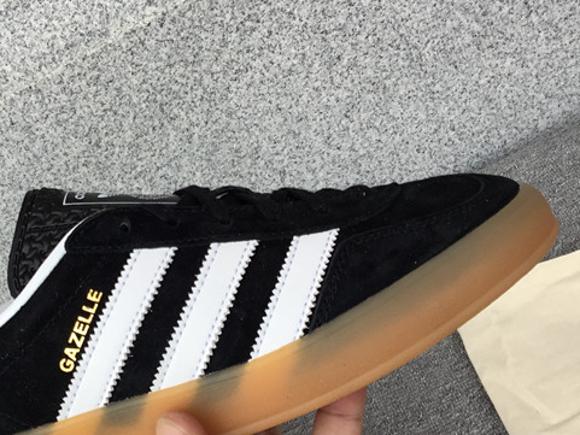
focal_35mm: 58
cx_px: 158
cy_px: 266
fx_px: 972
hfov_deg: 32.7
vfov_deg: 25.2
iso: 25
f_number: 2.4
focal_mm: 3.3
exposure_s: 1/158
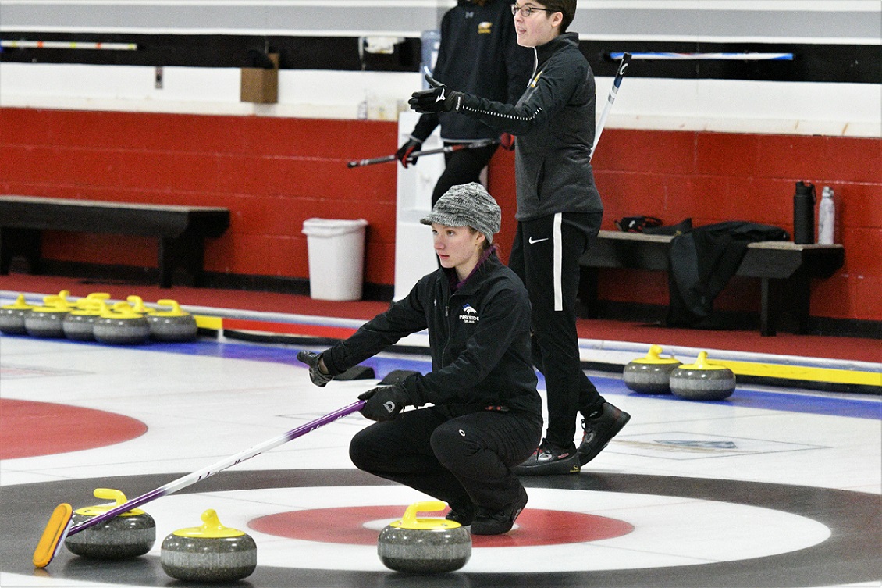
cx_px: 441
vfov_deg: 7.3
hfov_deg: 11.0
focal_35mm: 188
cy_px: 294
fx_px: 4593
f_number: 4
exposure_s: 1/1000
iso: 16000
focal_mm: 125
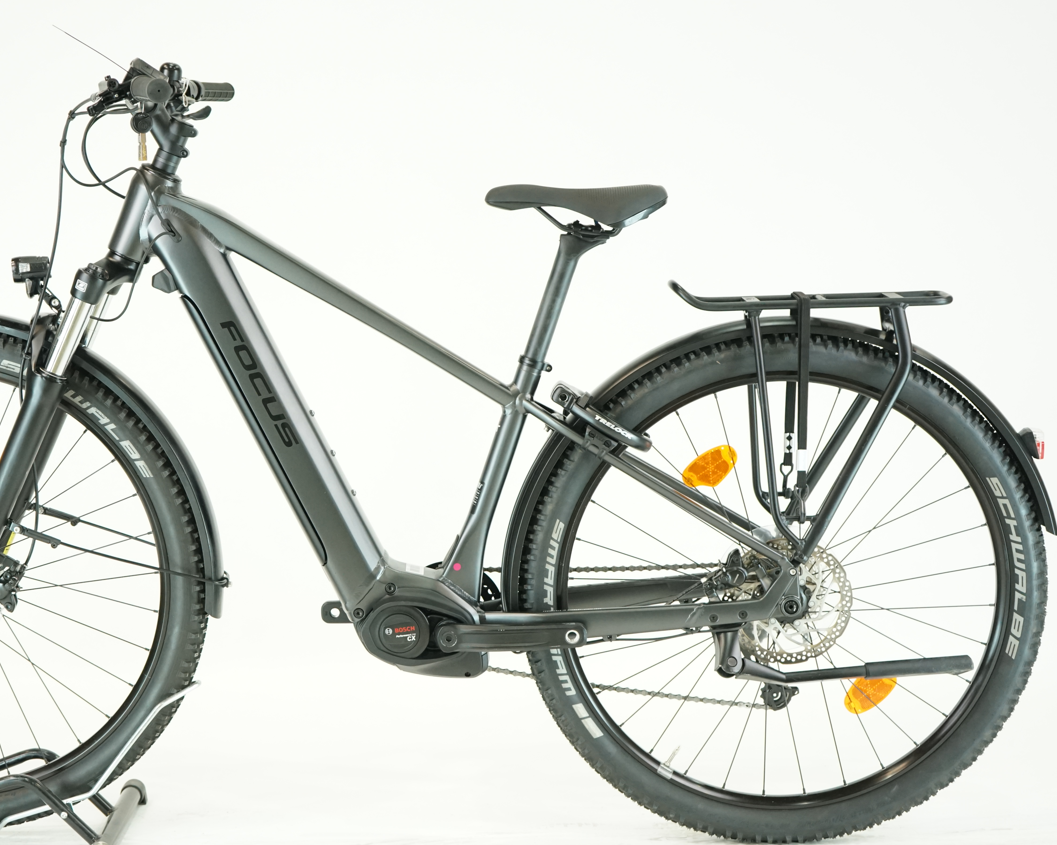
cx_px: 378
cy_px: 407
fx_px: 1877
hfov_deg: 31.3
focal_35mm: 60
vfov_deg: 25.4
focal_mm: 48
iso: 2000
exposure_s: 1/200
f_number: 4.5
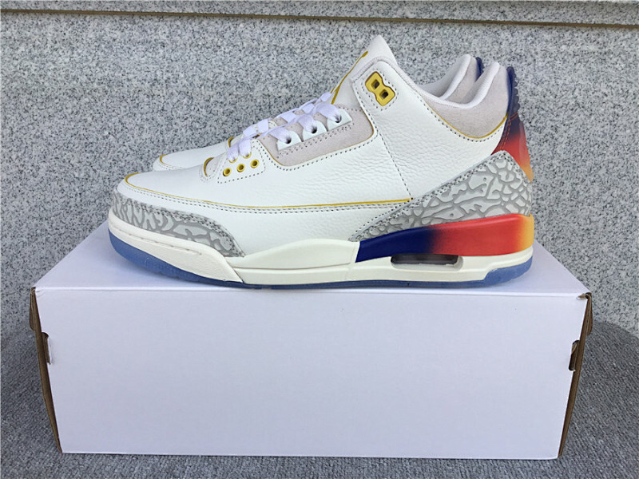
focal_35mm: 31
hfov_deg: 58.4
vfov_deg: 45.4
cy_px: 240
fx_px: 572
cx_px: 320
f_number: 2.4
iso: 25
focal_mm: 3.3
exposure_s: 1/532
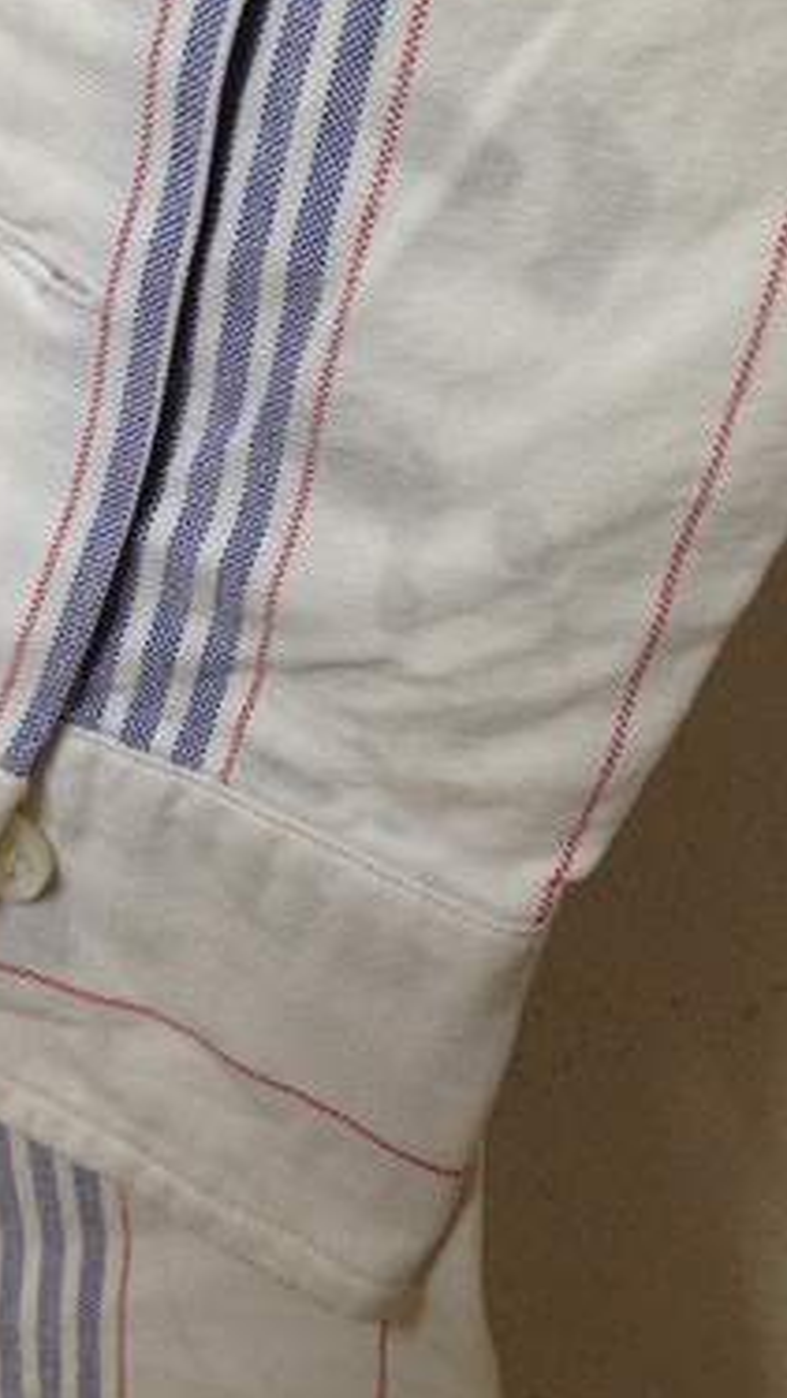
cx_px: 254
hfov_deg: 18.5
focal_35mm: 65
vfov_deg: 31.6
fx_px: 2411
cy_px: 306
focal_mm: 4.28
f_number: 2.4
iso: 125
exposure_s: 1/20
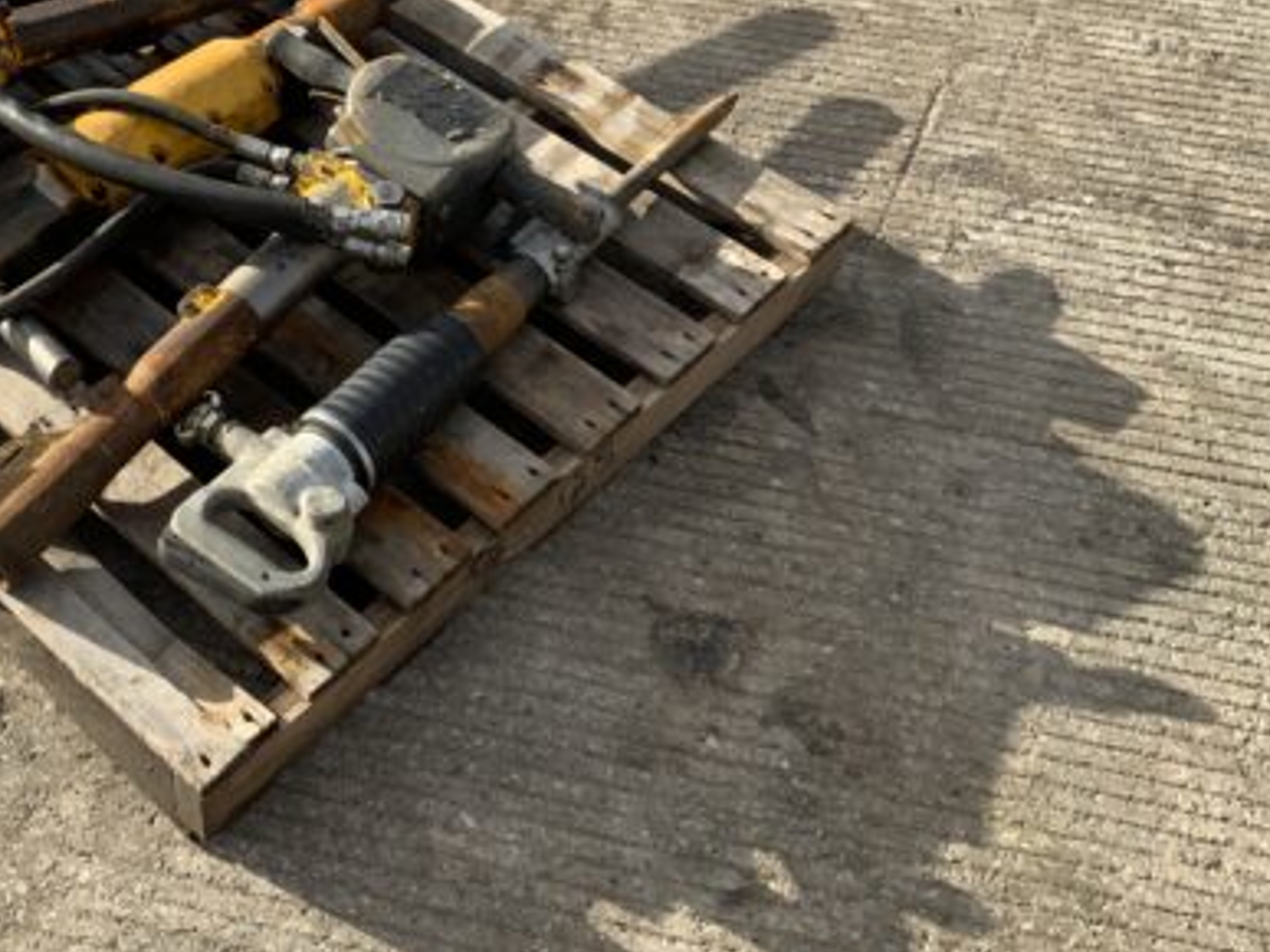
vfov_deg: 29.8
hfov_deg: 38.8
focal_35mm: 48
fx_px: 1760
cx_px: 338
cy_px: 249
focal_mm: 3
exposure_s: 1/1015
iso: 16
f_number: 1.8
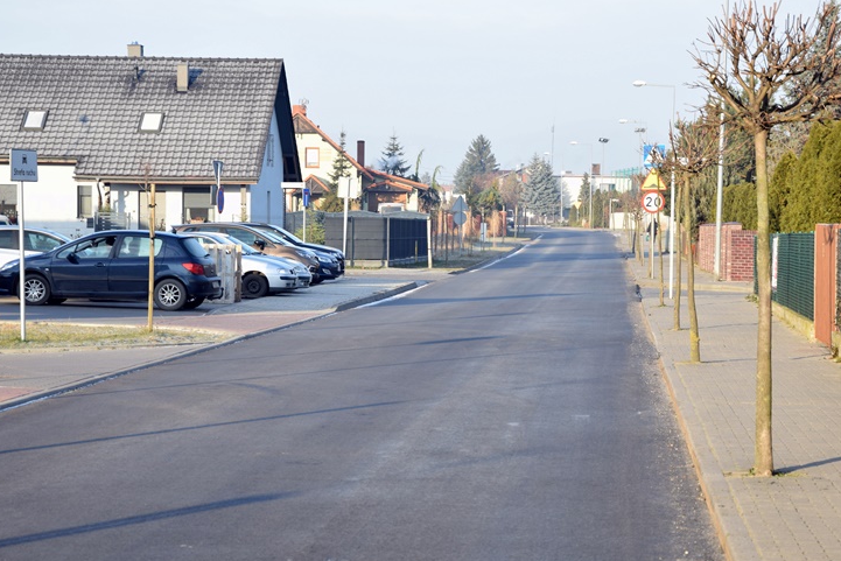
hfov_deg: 15.6
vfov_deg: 10.5
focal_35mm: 131
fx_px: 3061
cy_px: 289
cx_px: 455
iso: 100
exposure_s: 1/100
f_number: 5.6
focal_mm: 70
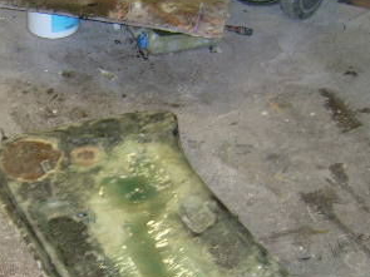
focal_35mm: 76
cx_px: 38
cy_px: 203
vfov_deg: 19.3
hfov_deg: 24.9
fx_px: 812
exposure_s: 1/60
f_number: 2.8
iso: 100
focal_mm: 5.95
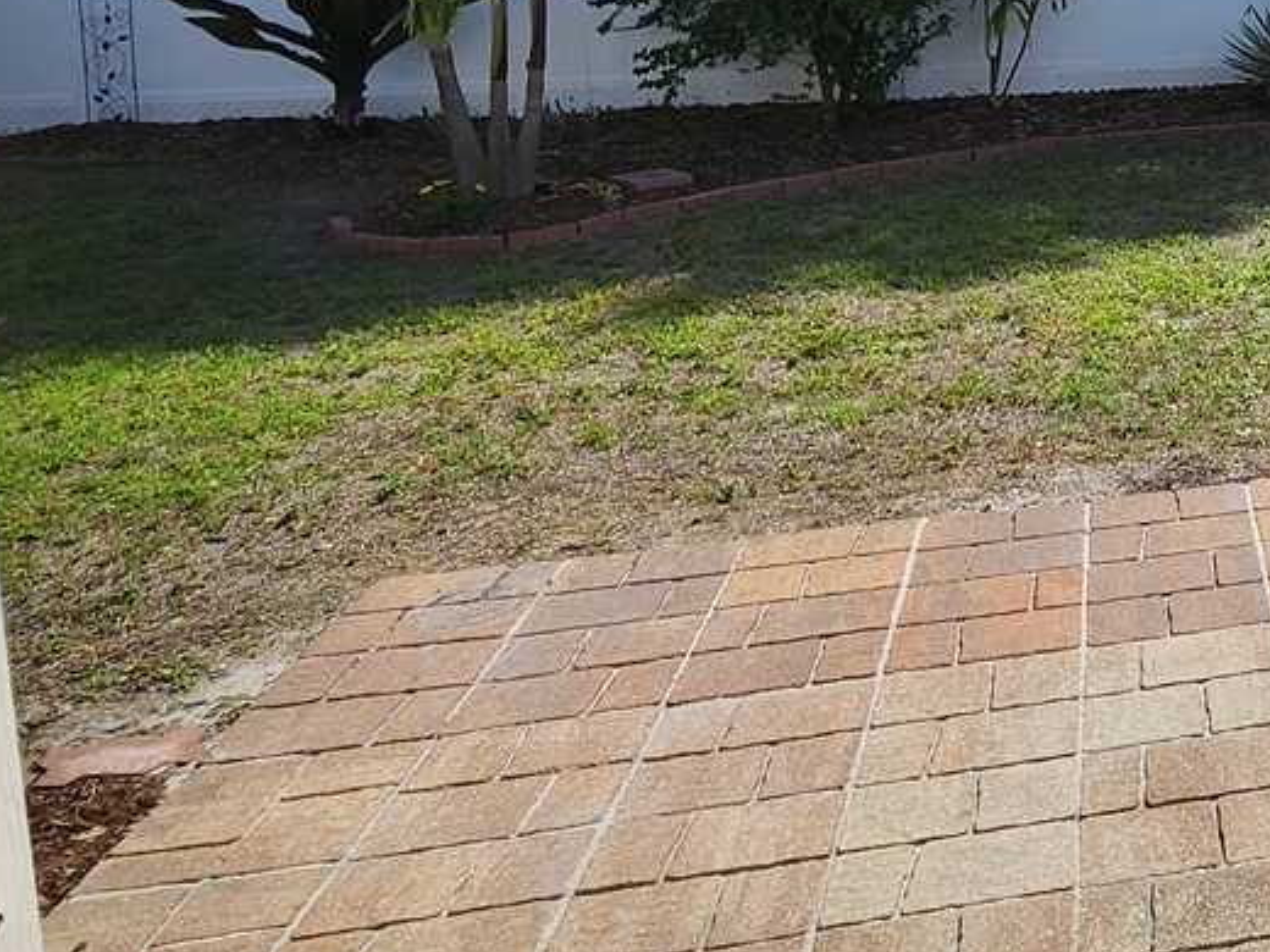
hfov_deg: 36.1
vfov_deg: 33.3
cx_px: 1531
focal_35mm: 40
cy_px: 24
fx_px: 1468
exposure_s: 1/2339
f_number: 2.2
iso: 50
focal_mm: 2.2
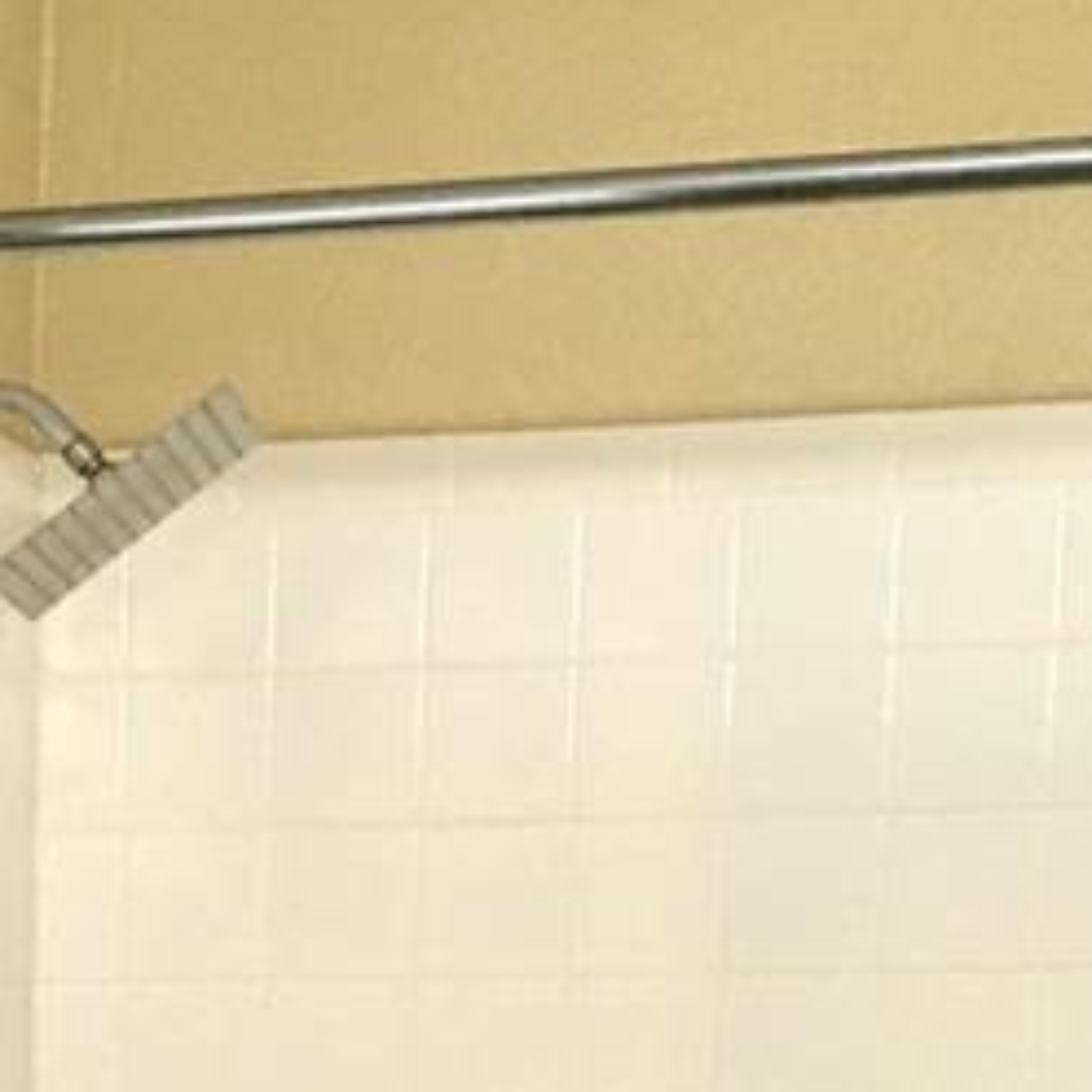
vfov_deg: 12.8
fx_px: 4426
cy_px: 1924
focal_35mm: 124
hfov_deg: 13.6
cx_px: -242
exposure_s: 1/30
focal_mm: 4.15
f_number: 2.2
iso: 40
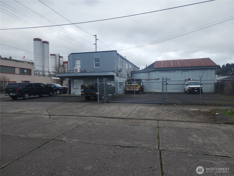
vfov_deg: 58.9
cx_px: 117
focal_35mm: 23
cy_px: 88
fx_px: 155
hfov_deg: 73.9
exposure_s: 1/591
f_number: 1.8
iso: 12
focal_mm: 6.4
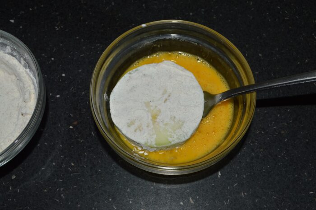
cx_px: 158
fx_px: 421
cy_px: 105
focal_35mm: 48
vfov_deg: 28.0
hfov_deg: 41.2
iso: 100
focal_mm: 32
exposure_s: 1/60
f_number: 8
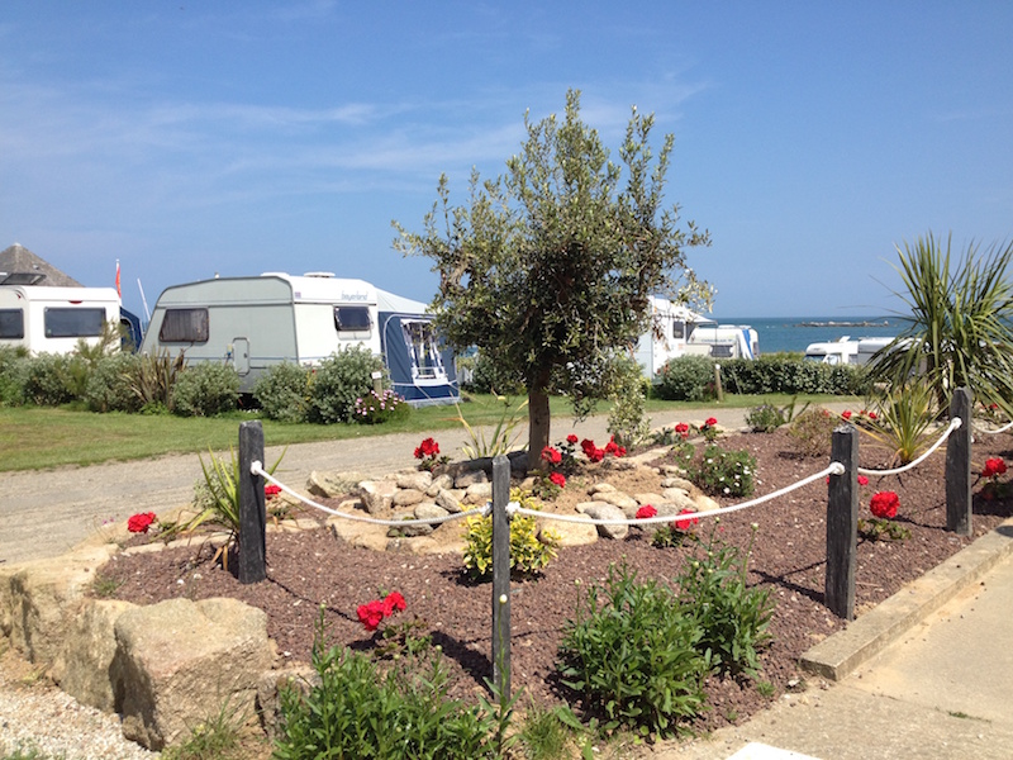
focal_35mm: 35
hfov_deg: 52.6
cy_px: 380
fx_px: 1024
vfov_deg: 40.7
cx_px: 506
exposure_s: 1/1577
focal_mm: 4.28
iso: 50
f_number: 2.4
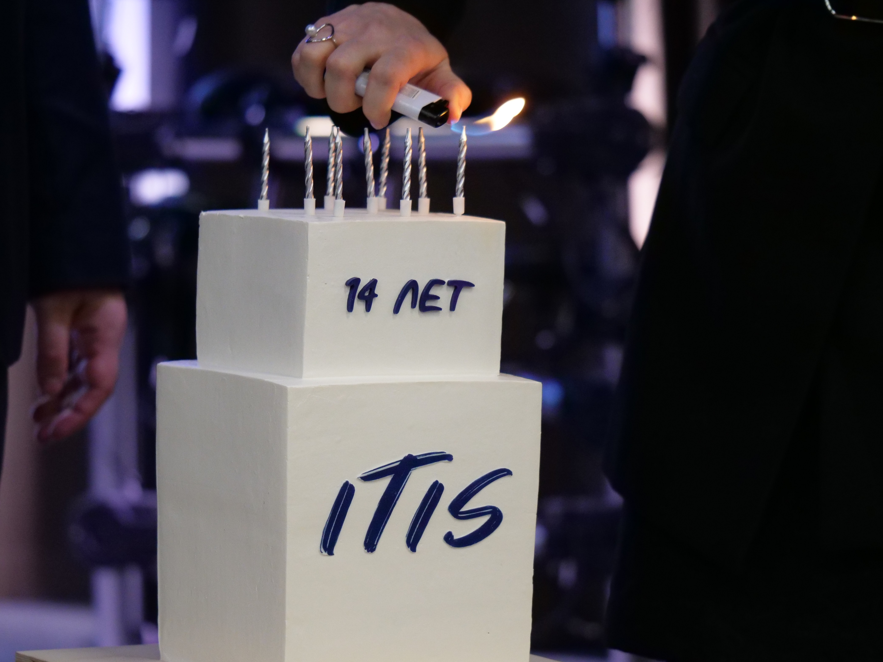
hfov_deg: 10.6
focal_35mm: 186
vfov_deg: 8.0
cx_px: 356
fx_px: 4744
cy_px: 383
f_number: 2.8
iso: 2000
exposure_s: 1/160
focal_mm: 75
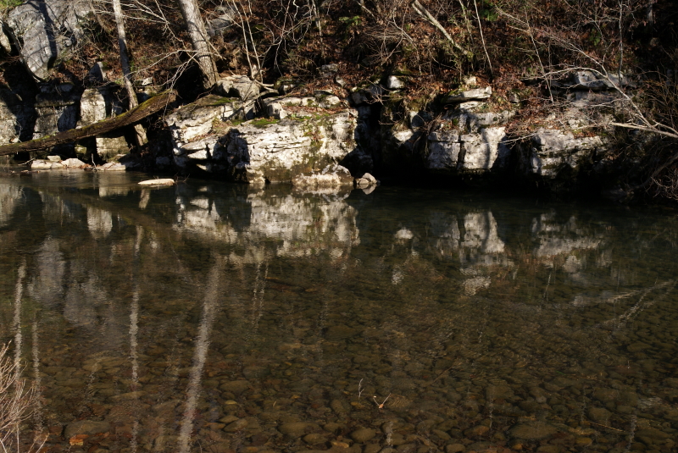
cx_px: 339
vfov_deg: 25.8
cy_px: 226
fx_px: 990
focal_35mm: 52
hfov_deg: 37.8
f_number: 8
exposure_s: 1/125
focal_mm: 35
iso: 100
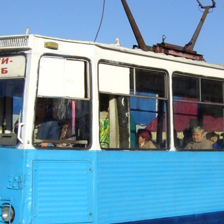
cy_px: 123
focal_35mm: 88
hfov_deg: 19.5
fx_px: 644
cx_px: 176
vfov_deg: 19.7
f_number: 5.6
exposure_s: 1/400
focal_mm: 5.8
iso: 80
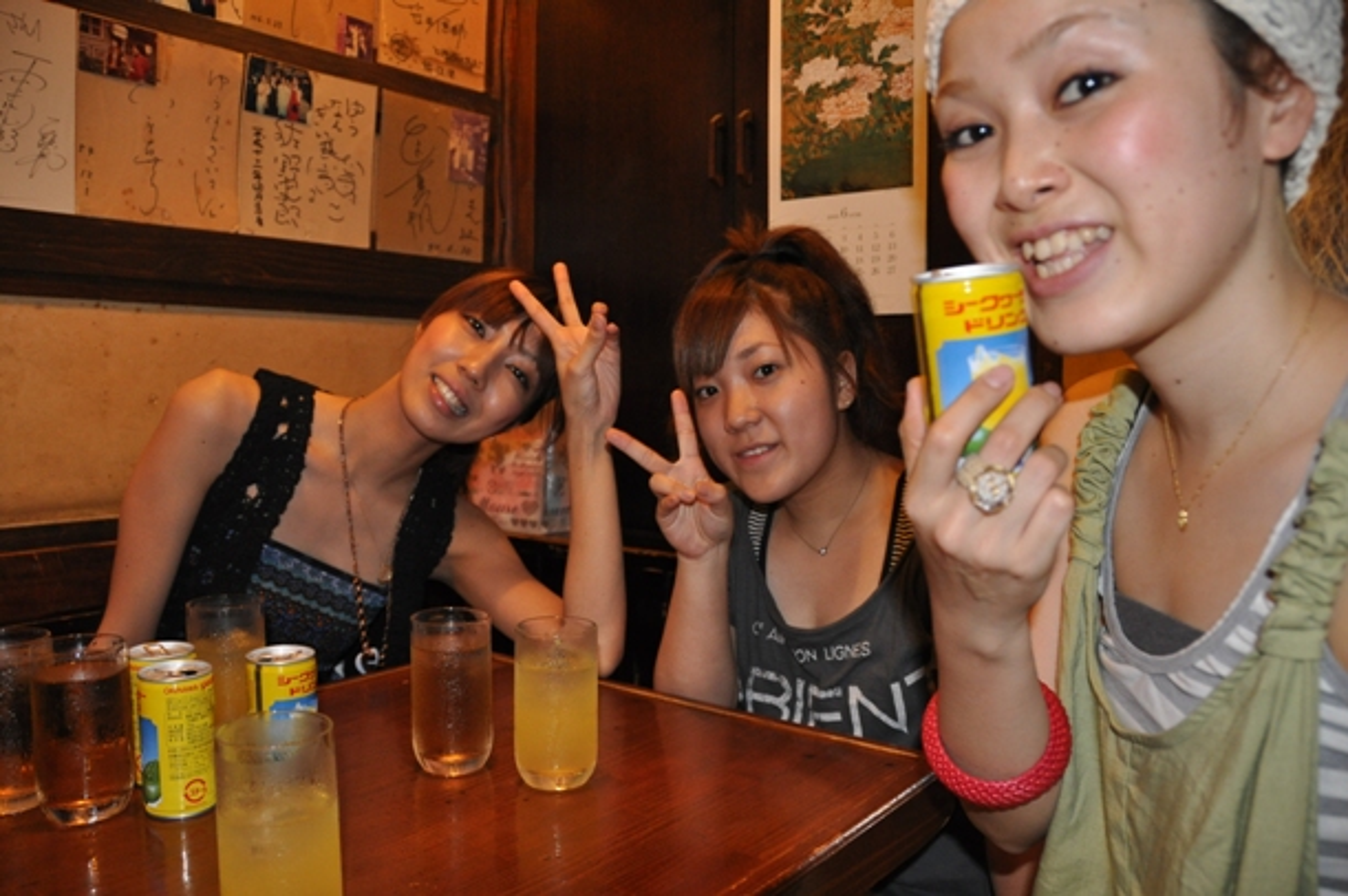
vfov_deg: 47.8
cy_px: 448
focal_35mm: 27
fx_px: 1010
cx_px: 674
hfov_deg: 67.4
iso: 800
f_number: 3.5
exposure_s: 1/60
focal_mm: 18
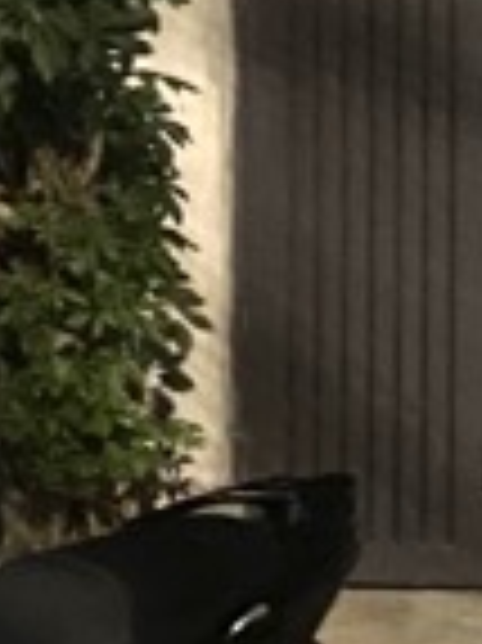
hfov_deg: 7.3
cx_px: 1333
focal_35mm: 186
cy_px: 5
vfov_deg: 10.6
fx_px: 3458
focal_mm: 4.25
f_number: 1.8
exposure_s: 1/25
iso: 800
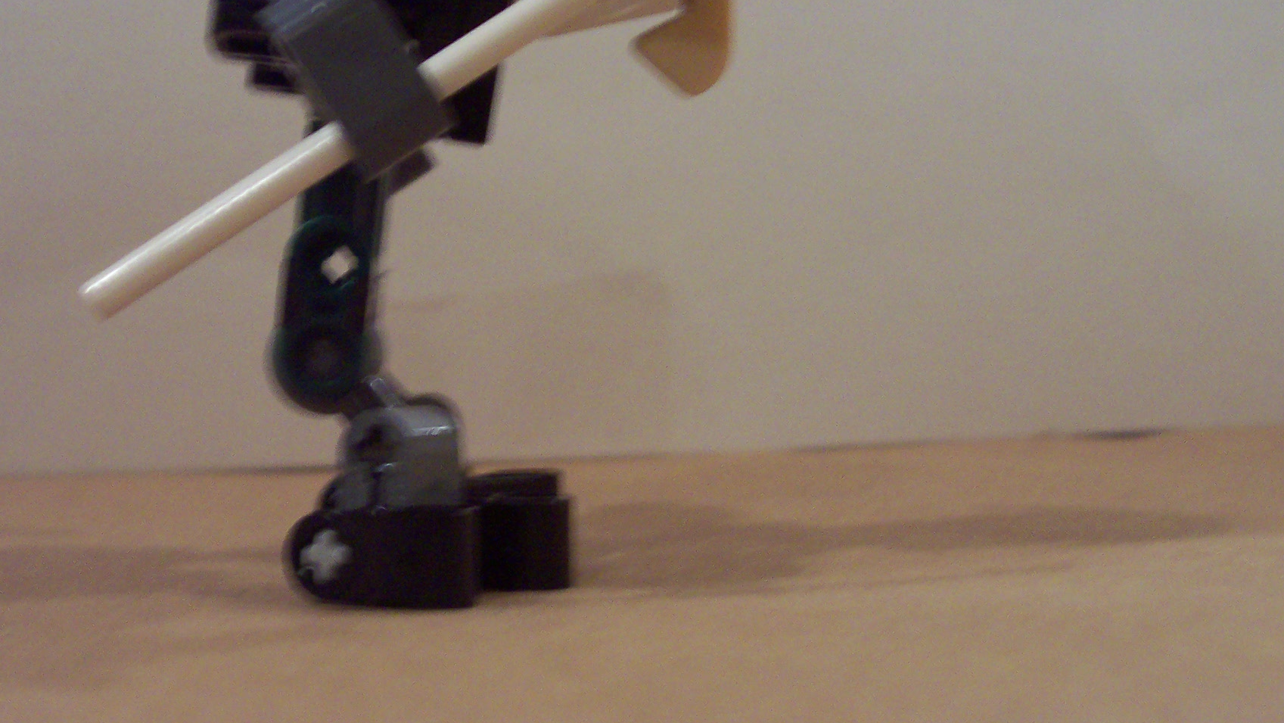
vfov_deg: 20.0
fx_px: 2043
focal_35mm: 60
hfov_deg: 34.8
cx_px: 527
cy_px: 245
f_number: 3
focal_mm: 7
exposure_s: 1/10
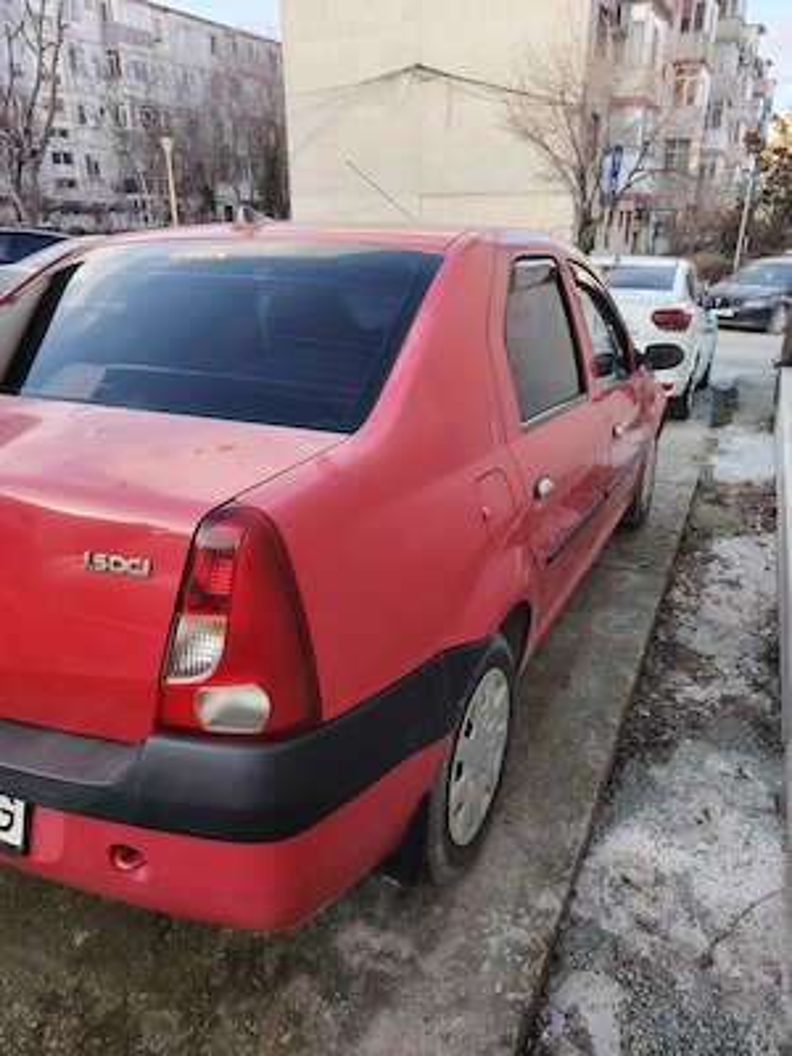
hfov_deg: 56.8
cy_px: 528
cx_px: 396
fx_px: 732
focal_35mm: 24
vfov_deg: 71.6
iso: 104
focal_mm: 5.25
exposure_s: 1/100
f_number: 1.75
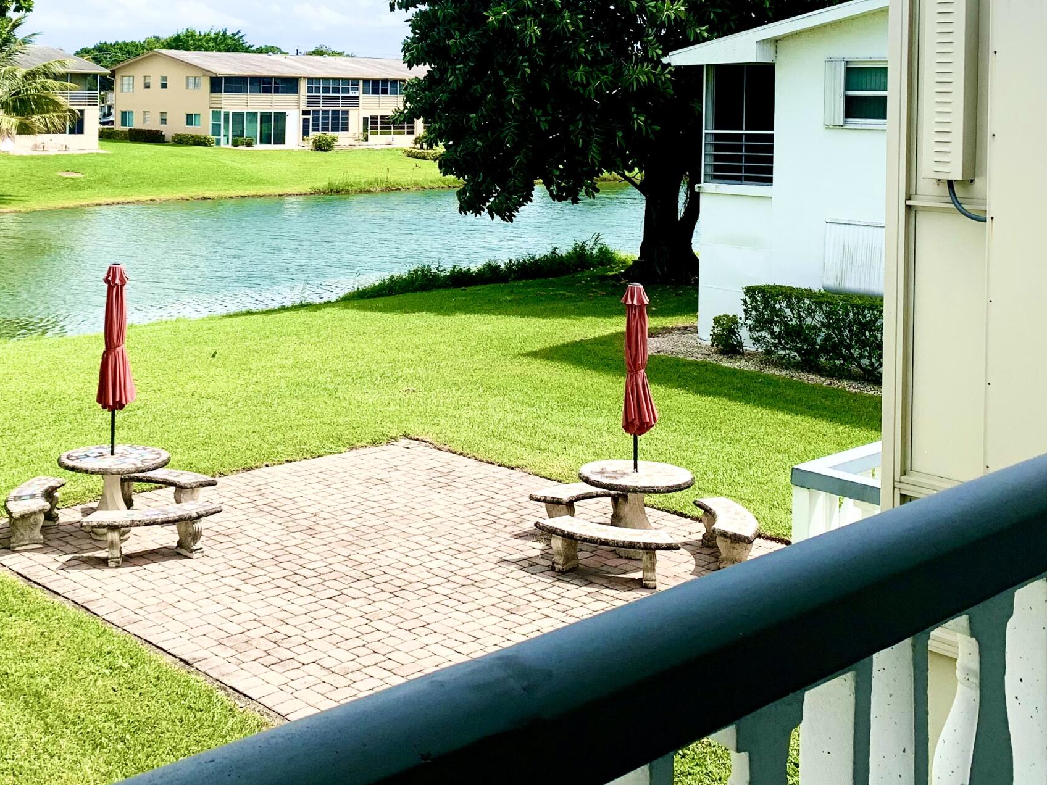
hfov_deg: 40.8
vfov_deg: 30.4
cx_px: 367
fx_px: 1391
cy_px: 112
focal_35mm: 46
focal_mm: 4.25
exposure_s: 1/2833
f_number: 1.8
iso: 25
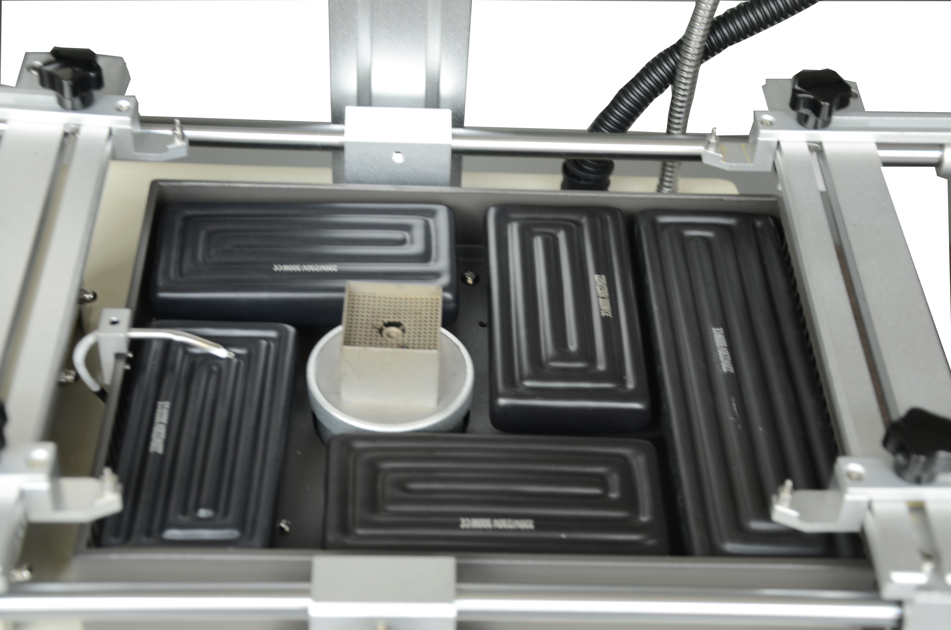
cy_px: 315
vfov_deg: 20.1
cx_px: 476
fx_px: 1779
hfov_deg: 29.9
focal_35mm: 68
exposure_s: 1/10
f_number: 4.8
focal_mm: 45
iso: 100
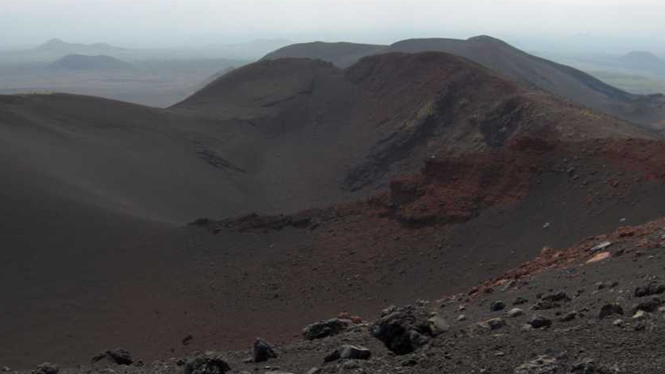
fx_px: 776
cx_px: 323
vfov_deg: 27.1
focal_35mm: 44
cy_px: 187
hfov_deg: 46.4
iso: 100
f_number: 4.8
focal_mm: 8
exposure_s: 1/633
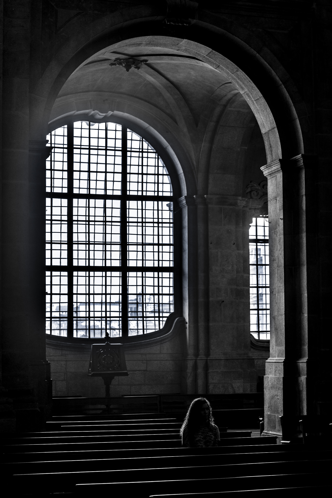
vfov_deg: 29.6
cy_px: 249
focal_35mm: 68
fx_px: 940
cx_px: 166
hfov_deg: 20.0
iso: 100
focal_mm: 68
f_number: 5.6
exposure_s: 1/40
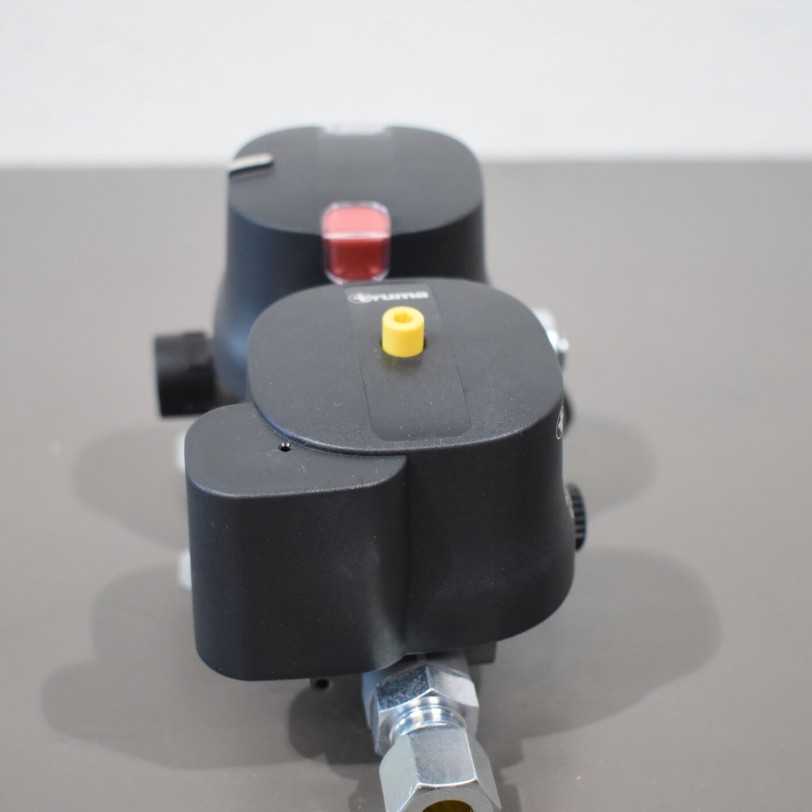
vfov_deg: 28.6
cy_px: 464
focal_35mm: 60
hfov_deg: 28.6
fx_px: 1592
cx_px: 395
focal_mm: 26
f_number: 4
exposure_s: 1/125
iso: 900
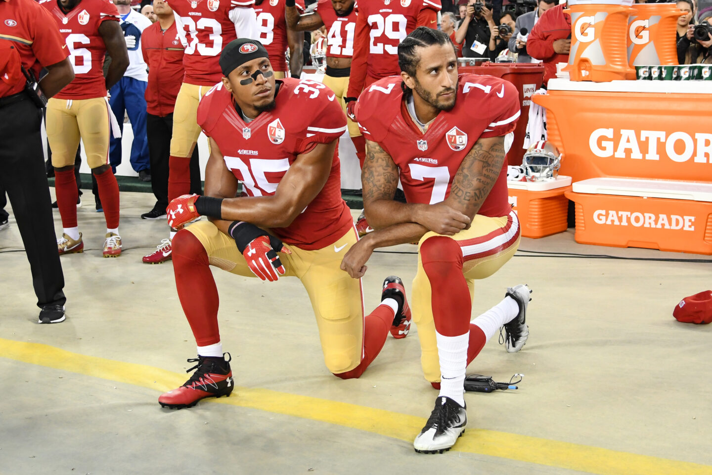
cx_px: 356
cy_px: 238
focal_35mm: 36
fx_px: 712
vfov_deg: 36.9
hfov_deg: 53.1
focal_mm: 24
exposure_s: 1/640
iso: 1600
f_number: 4.5
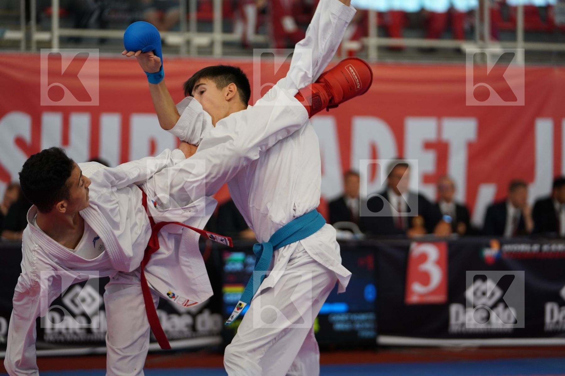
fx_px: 1915
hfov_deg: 16.8
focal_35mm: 122
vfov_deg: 11.2
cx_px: 282
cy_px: 188
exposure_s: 1/1000
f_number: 2.8
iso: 1250
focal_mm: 122
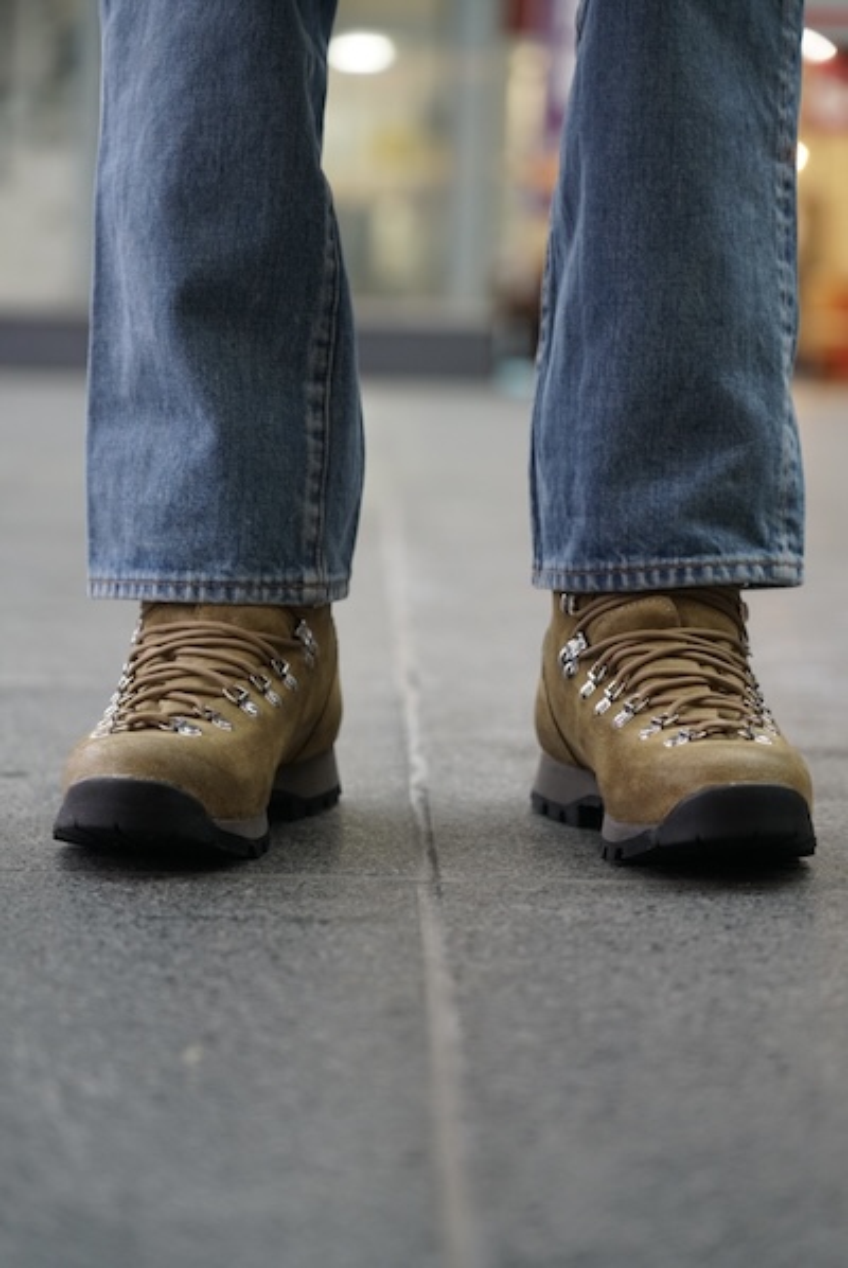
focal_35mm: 88
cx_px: 424
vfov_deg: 23.1
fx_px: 3102
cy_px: 634
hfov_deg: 15.6
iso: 2000
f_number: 4
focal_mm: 88
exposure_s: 1/160
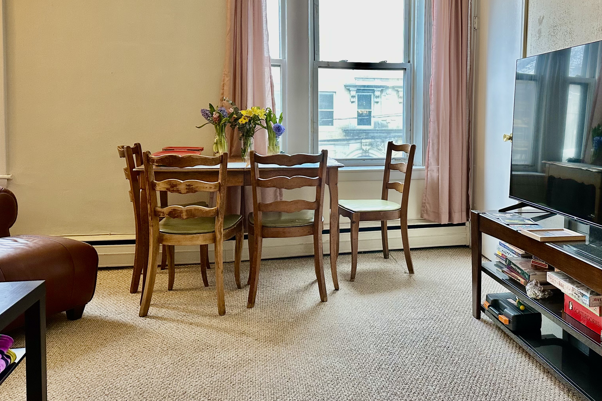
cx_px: 383
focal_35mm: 33
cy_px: 147
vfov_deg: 39.7
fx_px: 552
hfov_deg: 56.4
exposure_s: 1/60
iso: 250
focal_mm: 6.86
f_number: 1.78
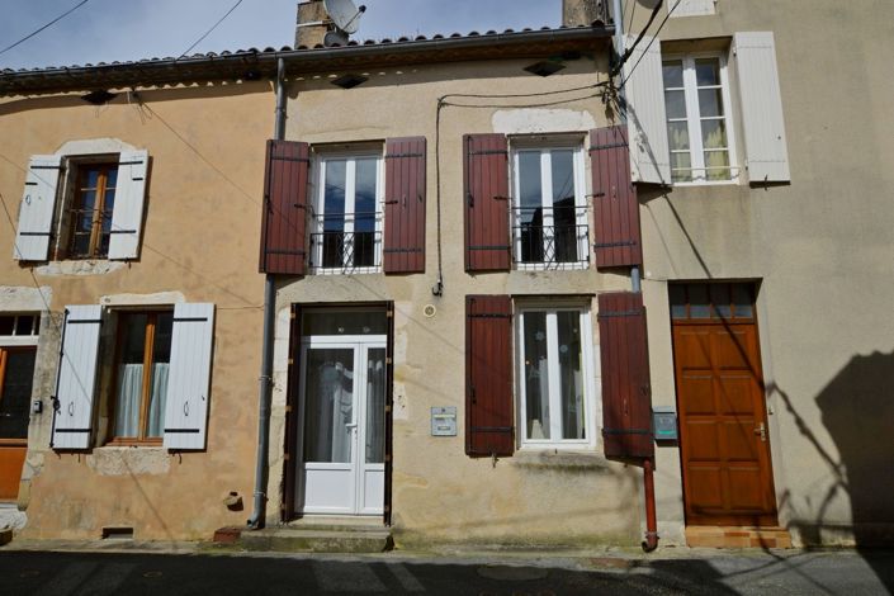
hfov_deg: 81.2
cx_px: 447
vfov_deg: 59.5
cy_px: 298
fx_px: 521
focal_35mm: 21
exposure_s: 1/400
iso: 100
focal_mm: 14
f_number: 10
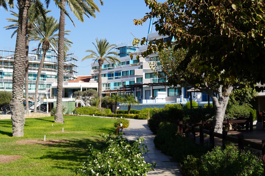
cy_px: 88
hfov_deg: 43.6
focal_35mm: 45
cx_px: 132
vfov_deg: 29.9
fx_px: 331
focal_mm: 30
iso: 100
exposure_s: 1/640
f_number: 5
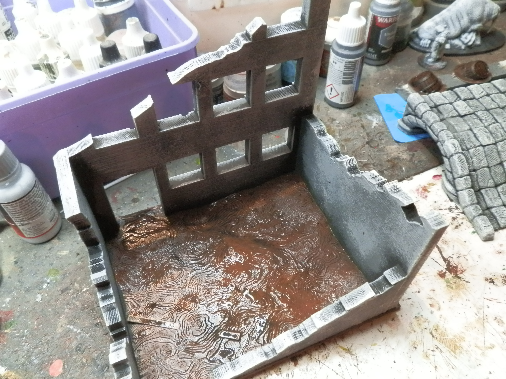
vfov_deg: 49.7
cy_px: 190
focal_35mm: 28
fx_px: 409
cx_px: 253
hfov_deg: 63.4
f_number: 3.1
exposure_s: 1/80
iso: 400
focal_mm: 5
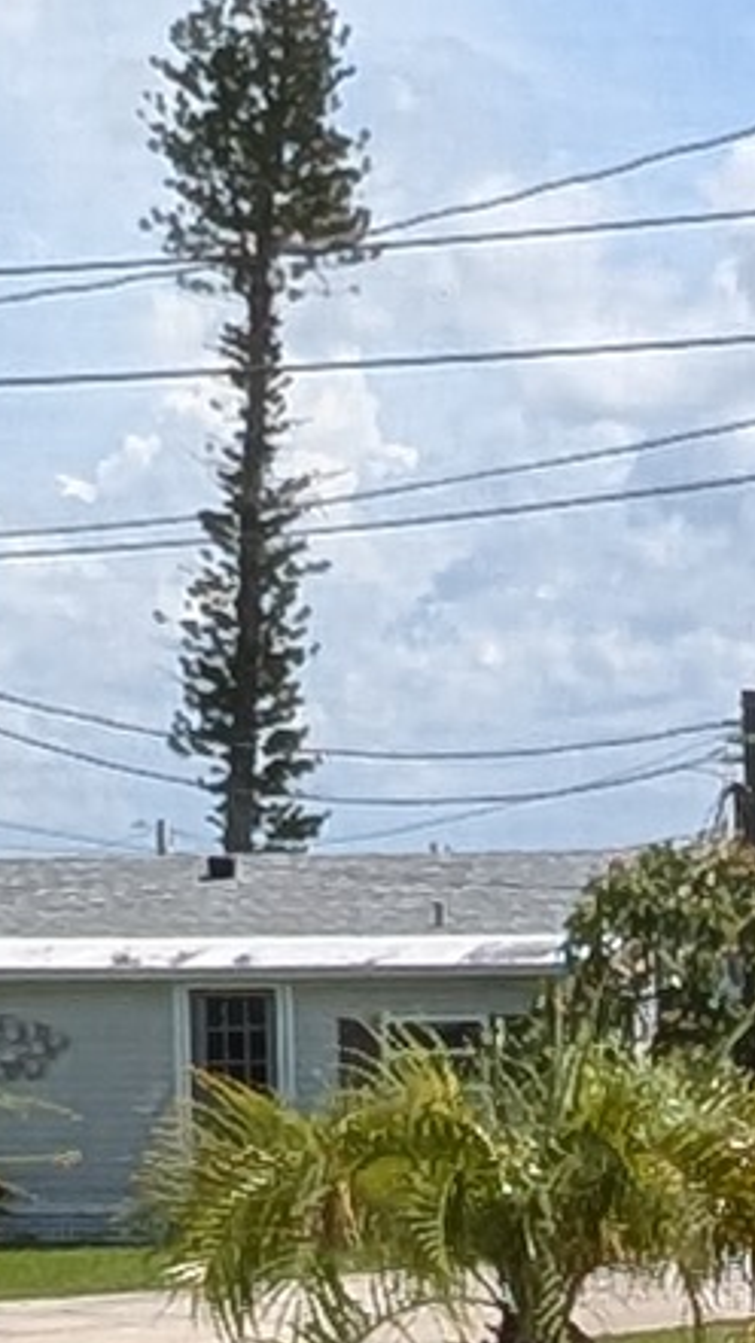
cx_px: 1443
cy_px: 1157
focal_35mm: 121
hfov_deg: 9.4
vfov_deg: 17.5
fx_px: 4307
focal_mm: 2.23
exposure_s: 1/1410
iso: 39
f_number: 1.95
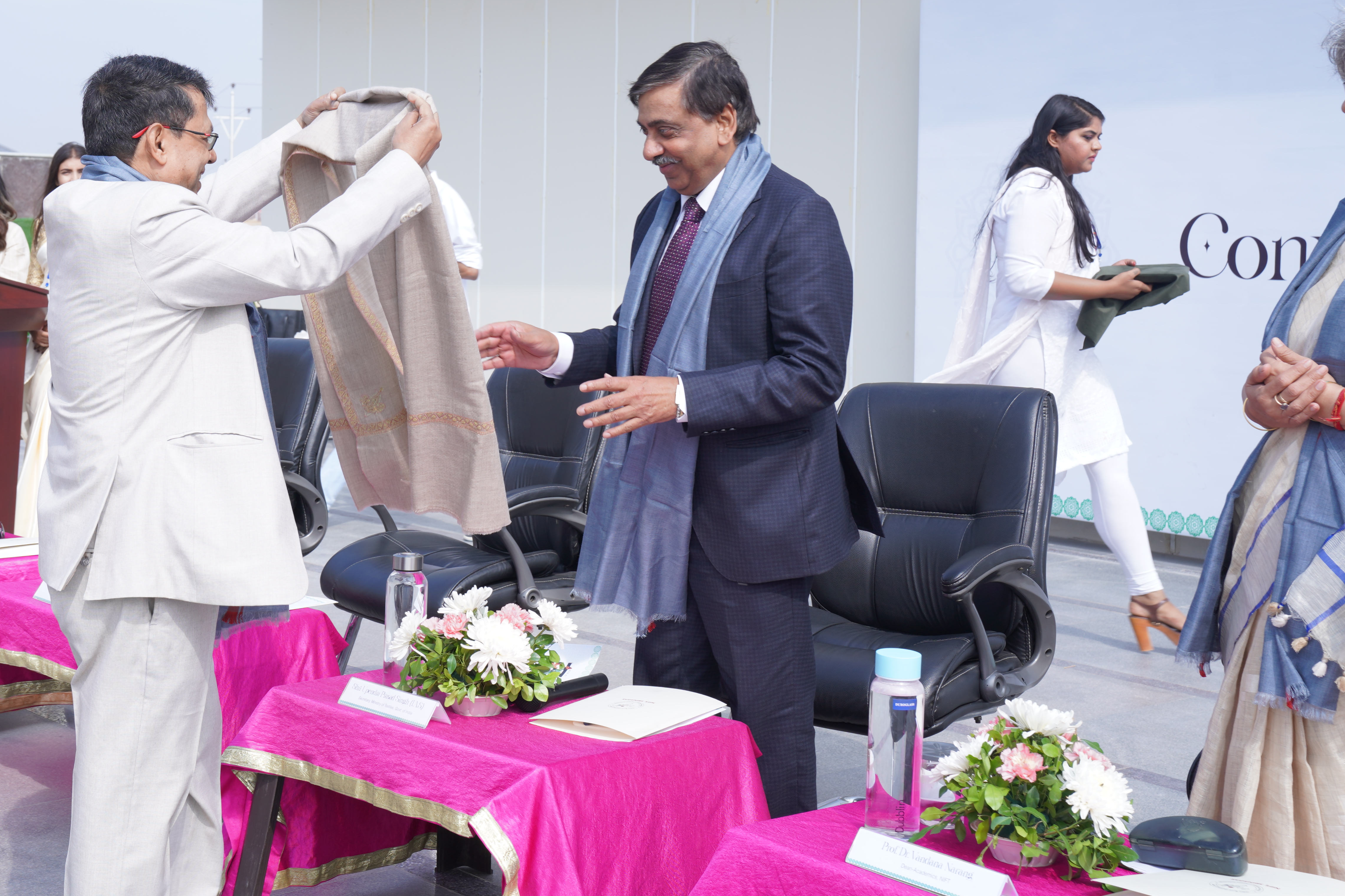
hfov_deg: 36.6
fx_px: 2017
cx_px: 496
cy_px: 312
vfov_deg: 25.0
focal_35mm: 54
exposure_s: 1/250
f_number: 7.1
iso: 200
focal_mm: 41
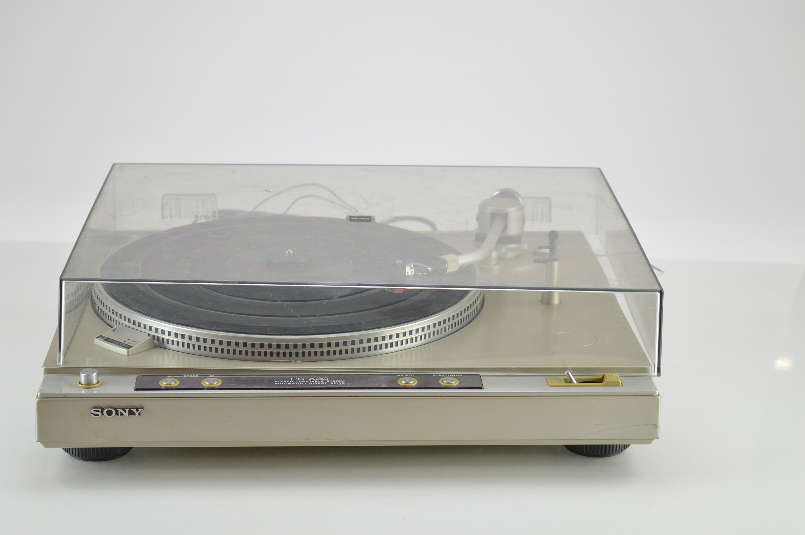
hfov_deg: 24.6
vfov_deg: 16.5
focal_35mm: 82
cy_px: 268
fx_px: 1843
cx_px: 402
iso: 400
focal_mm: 55
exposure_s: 1/50
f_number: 5.6
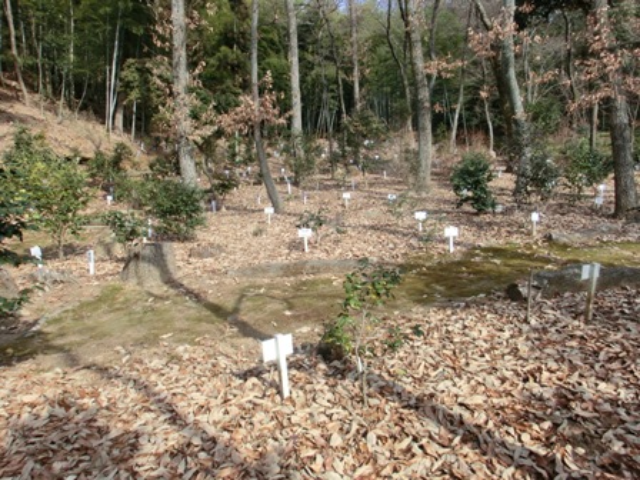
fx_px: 444
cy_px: 240
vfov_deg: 56.8
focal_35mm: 24
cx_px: 320
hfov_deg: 71.6
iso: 100
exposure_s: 1/640
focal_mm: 4.24
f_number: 3
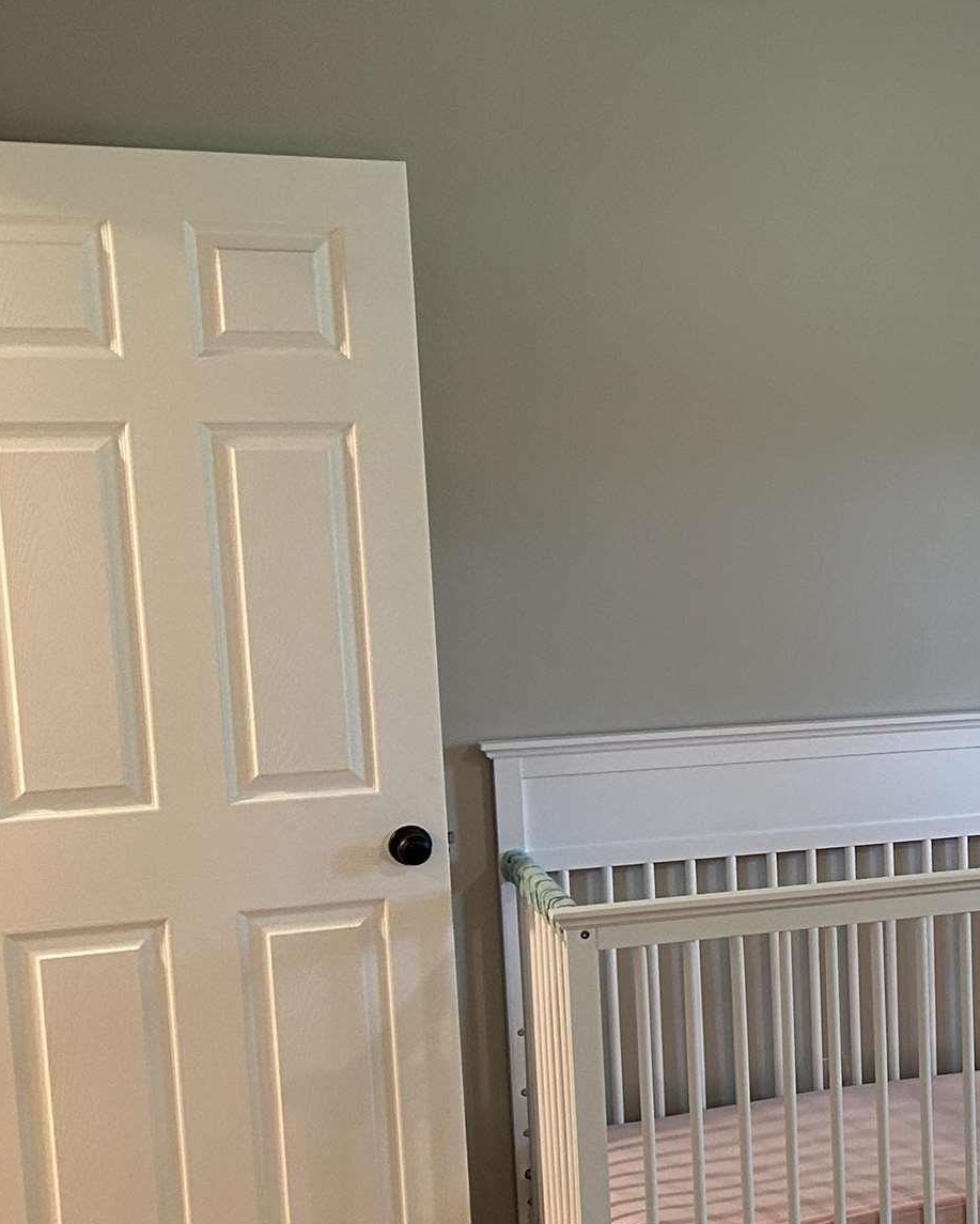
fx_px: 2465
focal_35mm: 68
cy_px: 779
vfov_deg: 27.8
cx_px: 1484
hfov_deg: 19.5
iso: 160
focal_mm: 5.7
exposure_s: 1/60
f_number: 1.5
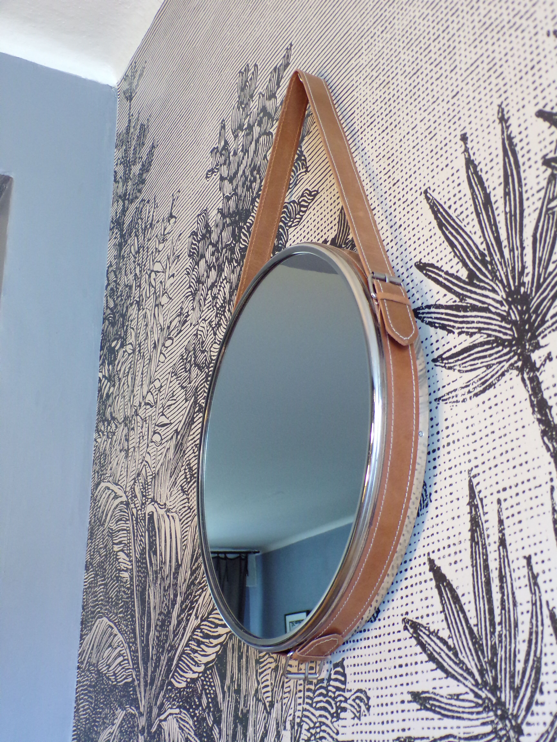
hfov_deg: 34.3
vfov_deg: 44.8
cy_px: 371
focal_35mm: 42
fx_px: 901
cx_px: 278
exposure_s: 1/17
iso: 340
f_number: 3.4
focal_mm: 7.6
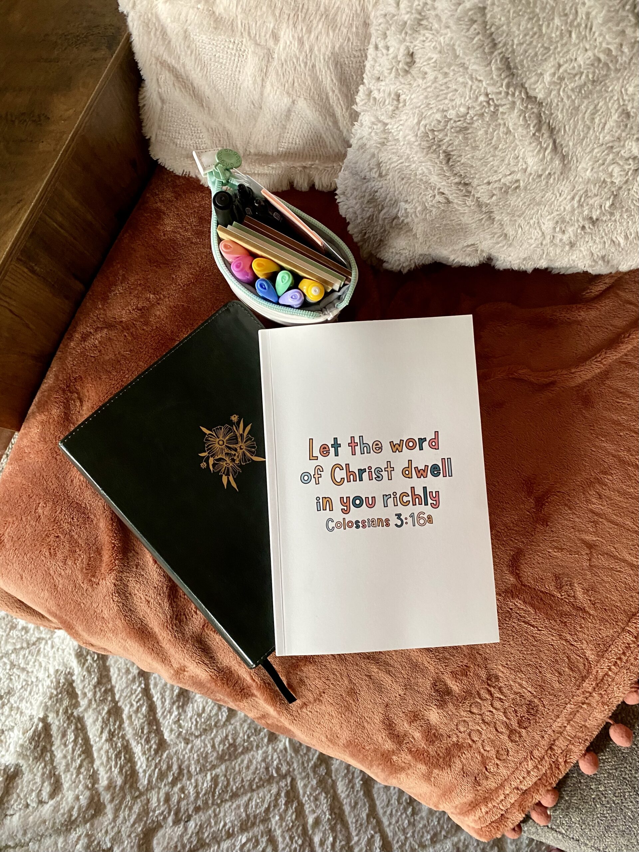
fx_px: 640
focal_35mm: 26
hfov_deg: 53.1
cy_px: 426
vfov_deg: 67.3
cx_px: 320
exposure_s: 1/60
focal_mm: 4.25
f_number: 1.8
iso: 250
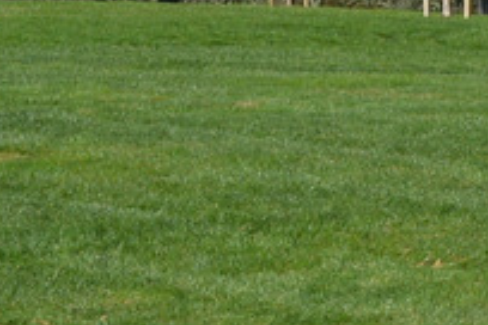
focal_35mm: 289
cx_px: 1007
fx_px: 3917
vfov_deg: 4.8
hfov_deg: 6.9
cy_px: 278
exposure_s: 1/640
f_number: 5
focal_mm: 22.1
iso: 100
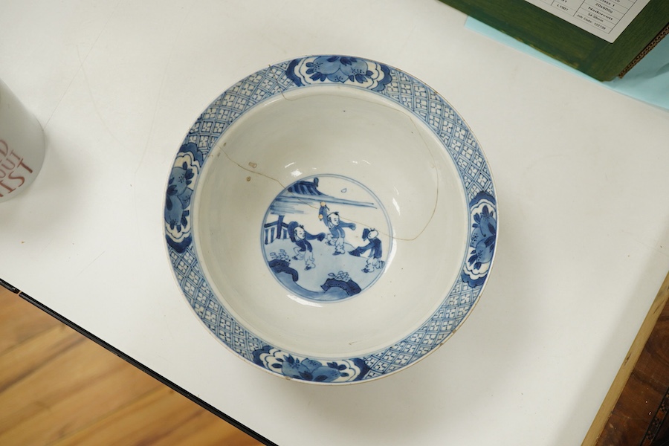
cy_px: 223
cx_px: 334
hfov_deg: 43.6
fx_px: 836
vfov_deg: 29.9
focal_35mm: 45
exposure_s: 1/125
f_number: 8
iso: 1250
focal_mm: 30
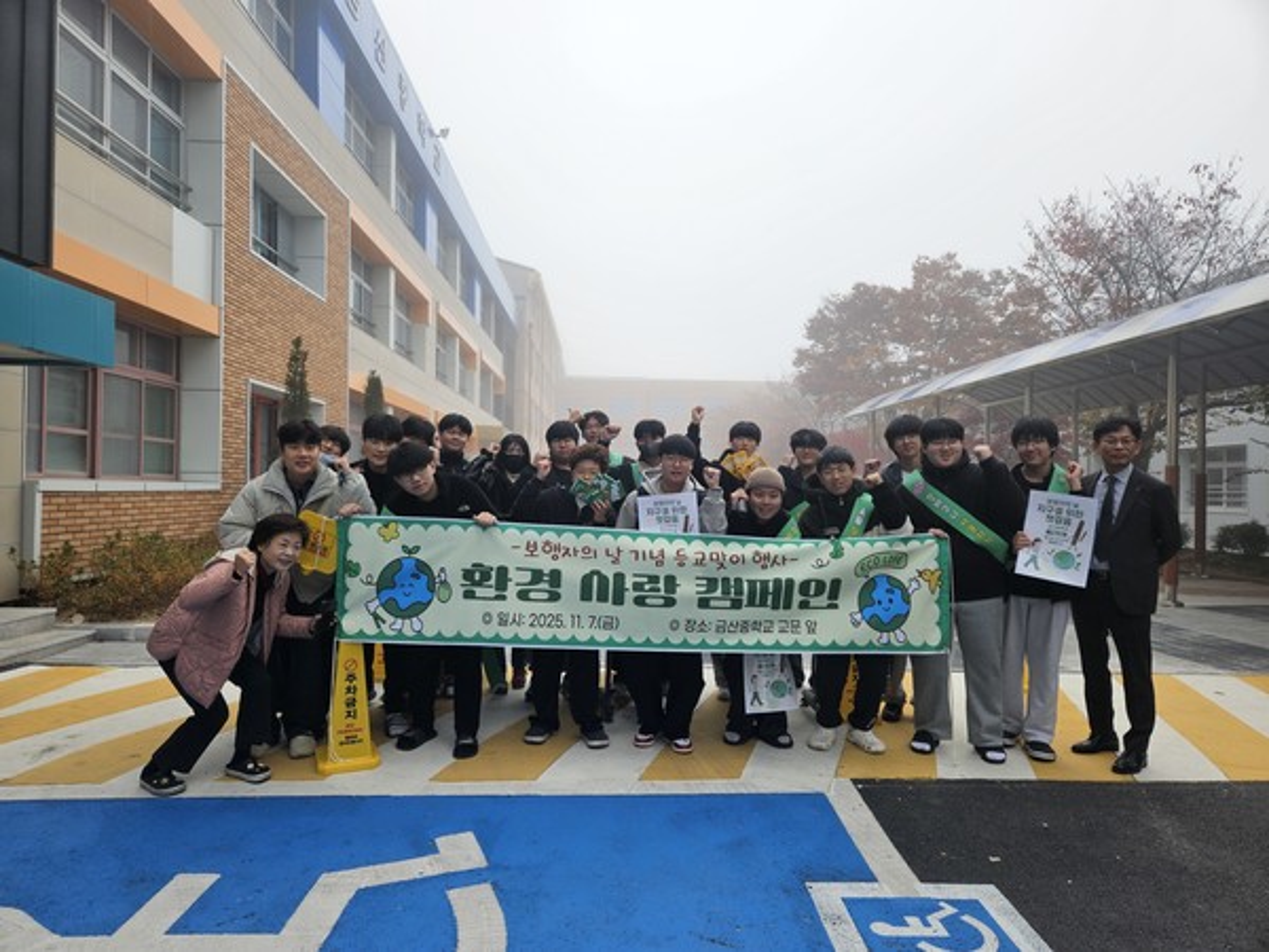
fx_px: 843
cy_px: 476
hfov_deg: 73.9
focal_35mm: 23
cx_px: 634
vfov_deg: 58.9
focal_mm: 5.4
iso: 25
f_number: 1.8
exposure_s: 1/389
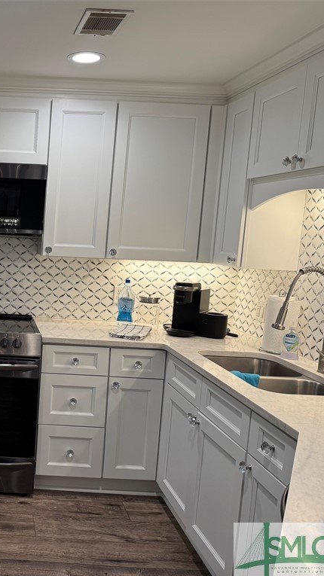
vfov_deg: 56.6
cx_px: -21
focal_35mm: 35
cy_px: 288
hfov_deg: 30.6
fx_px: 535
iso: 125
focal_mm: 6.76
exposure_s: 1/137
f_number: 1.78
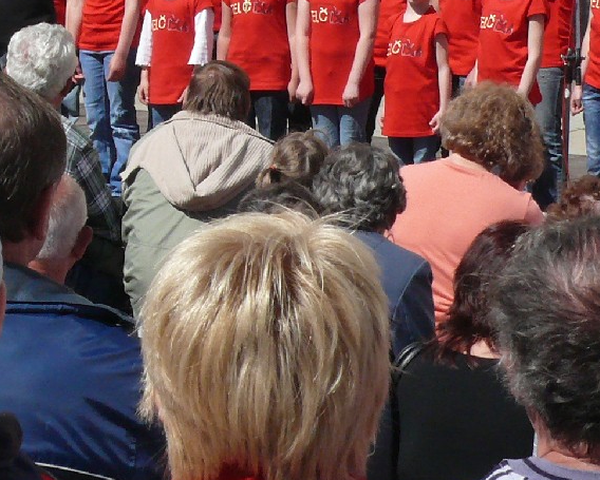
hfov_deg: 11.4
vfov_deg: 9.1
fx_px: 3003
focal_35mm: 169
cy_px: 120
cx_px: 278
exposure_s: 1/640
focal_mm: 12
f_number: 8
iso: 200
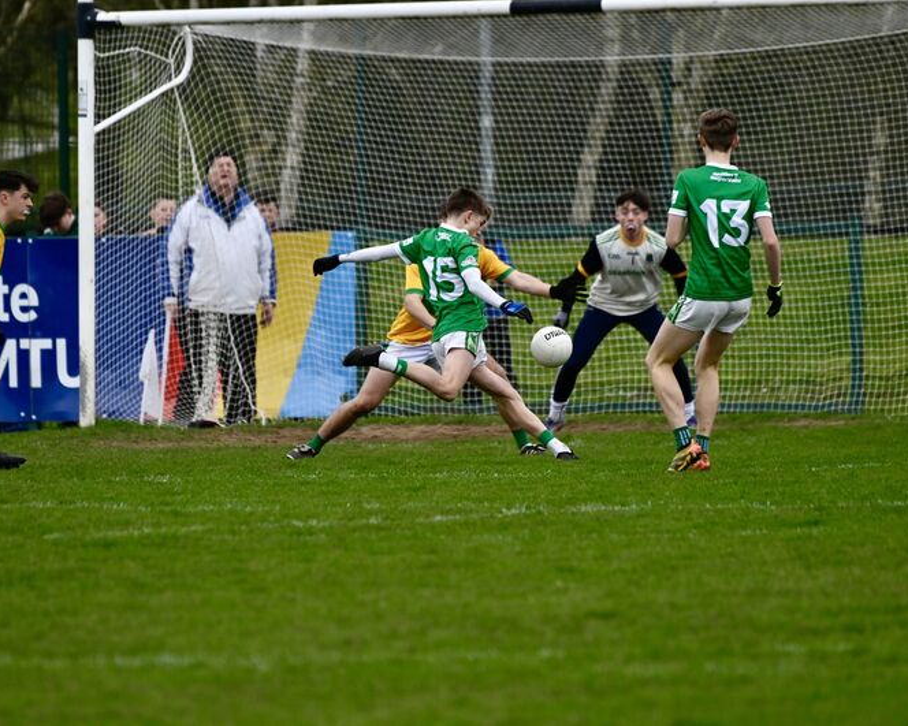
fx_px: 13676
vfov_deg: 3.0
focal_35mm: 509
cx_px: 433
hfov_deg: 3.8
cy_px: 363
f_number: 5.6
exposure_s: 1/800
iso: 280
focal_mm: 450
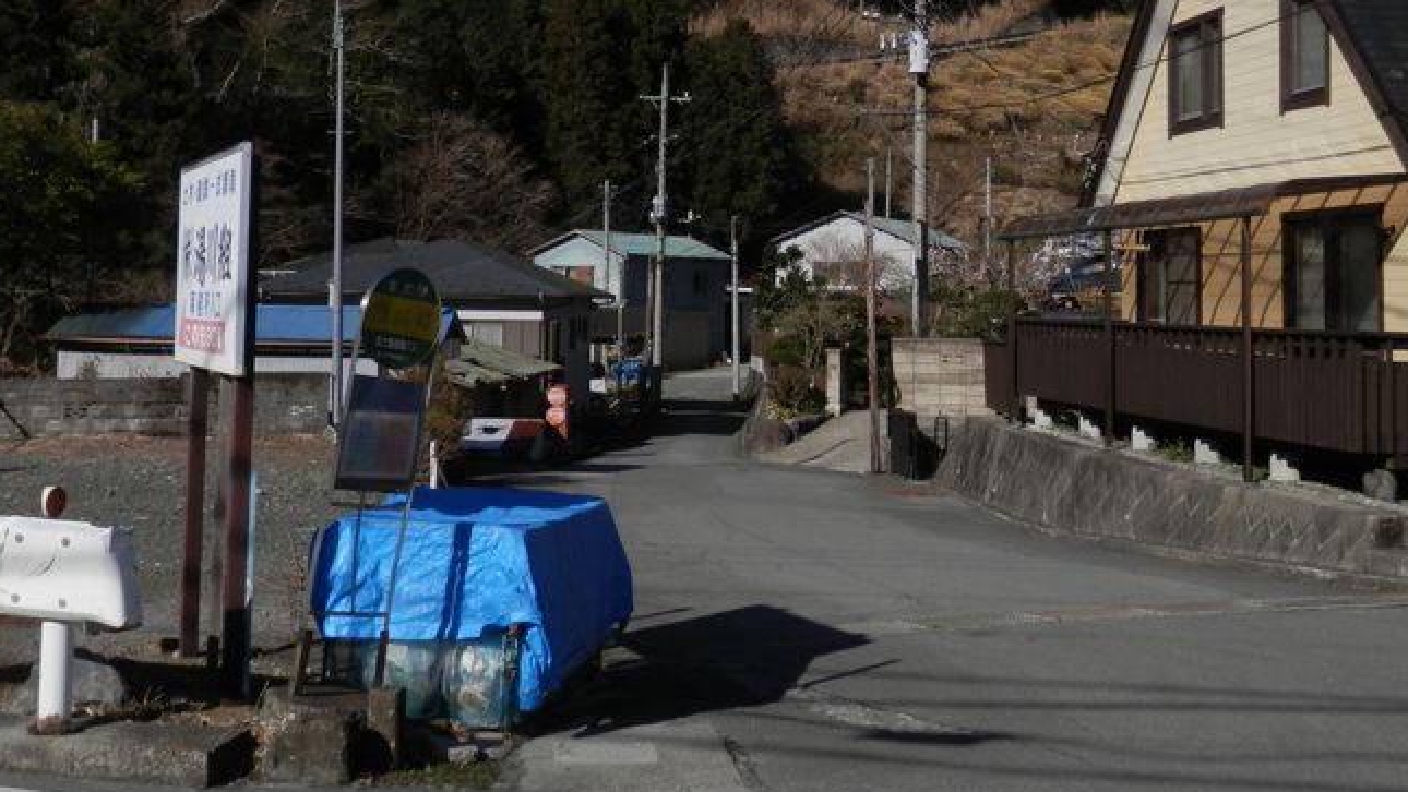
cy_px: 148
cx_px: 744
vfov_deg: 23.6
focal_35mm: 50
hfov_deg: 41.3
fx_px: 1867
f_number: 10.1
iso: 80
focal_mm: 6.6
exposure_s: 1/200
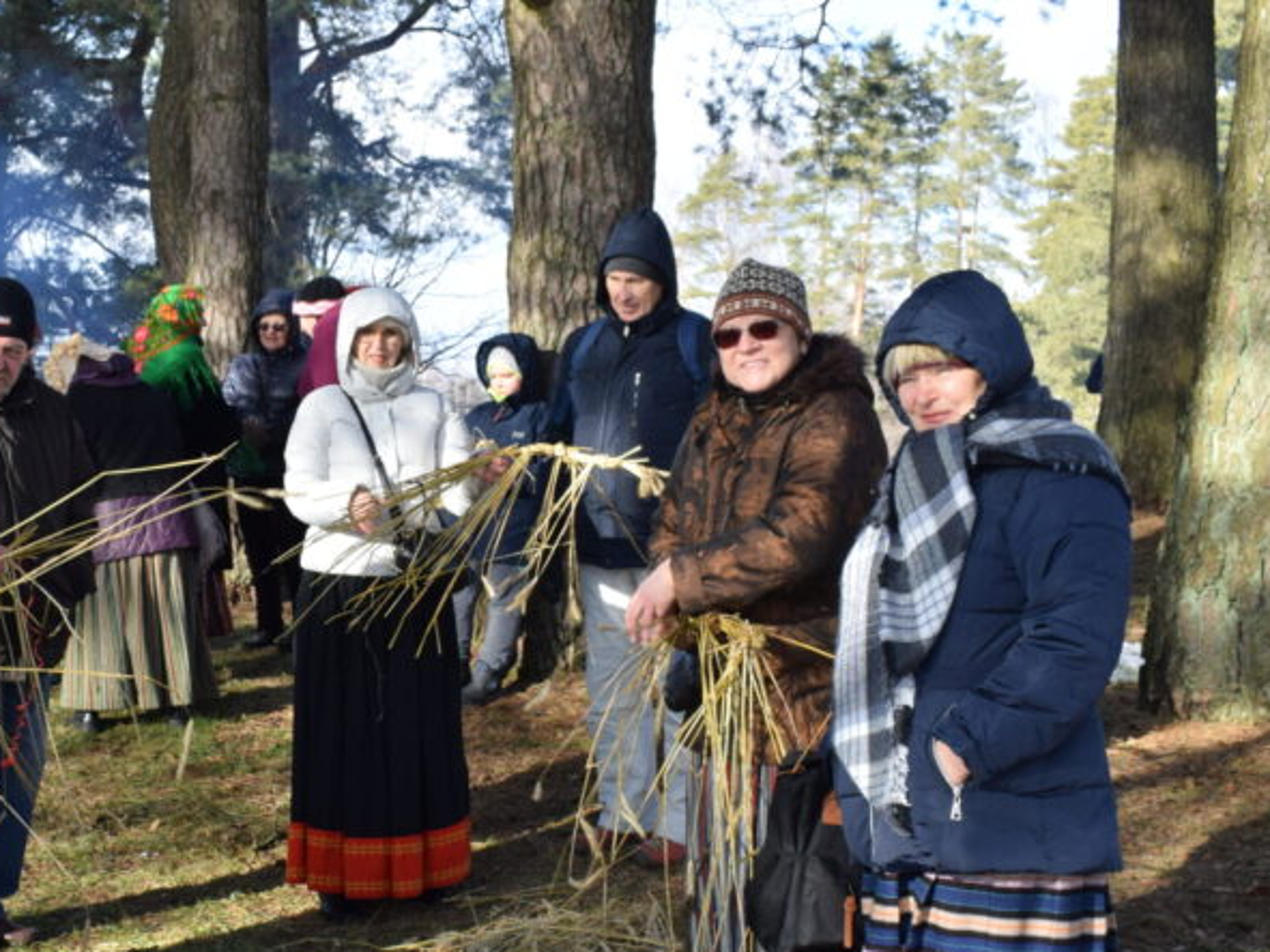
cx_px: 348
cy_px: 699
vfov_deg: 26.3
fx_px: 2017
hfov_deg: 34.3
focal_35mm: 55
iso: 400
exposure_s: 1/160
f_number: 11
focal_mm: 22
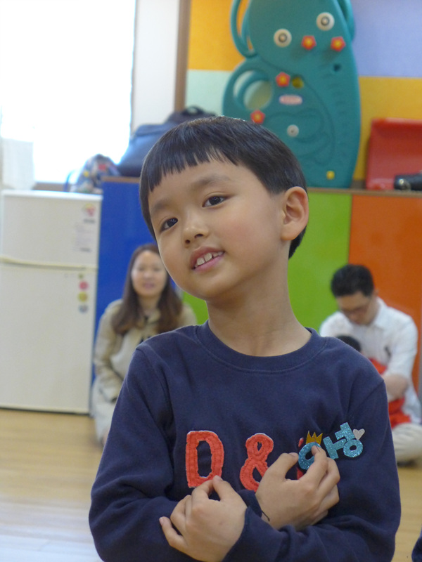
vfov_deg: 24.4
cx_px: 211
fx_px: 1300
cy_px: 281
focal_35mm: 80
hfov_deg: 18.4
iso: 800
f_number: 2.2
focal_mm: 15.7
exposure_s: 1/250
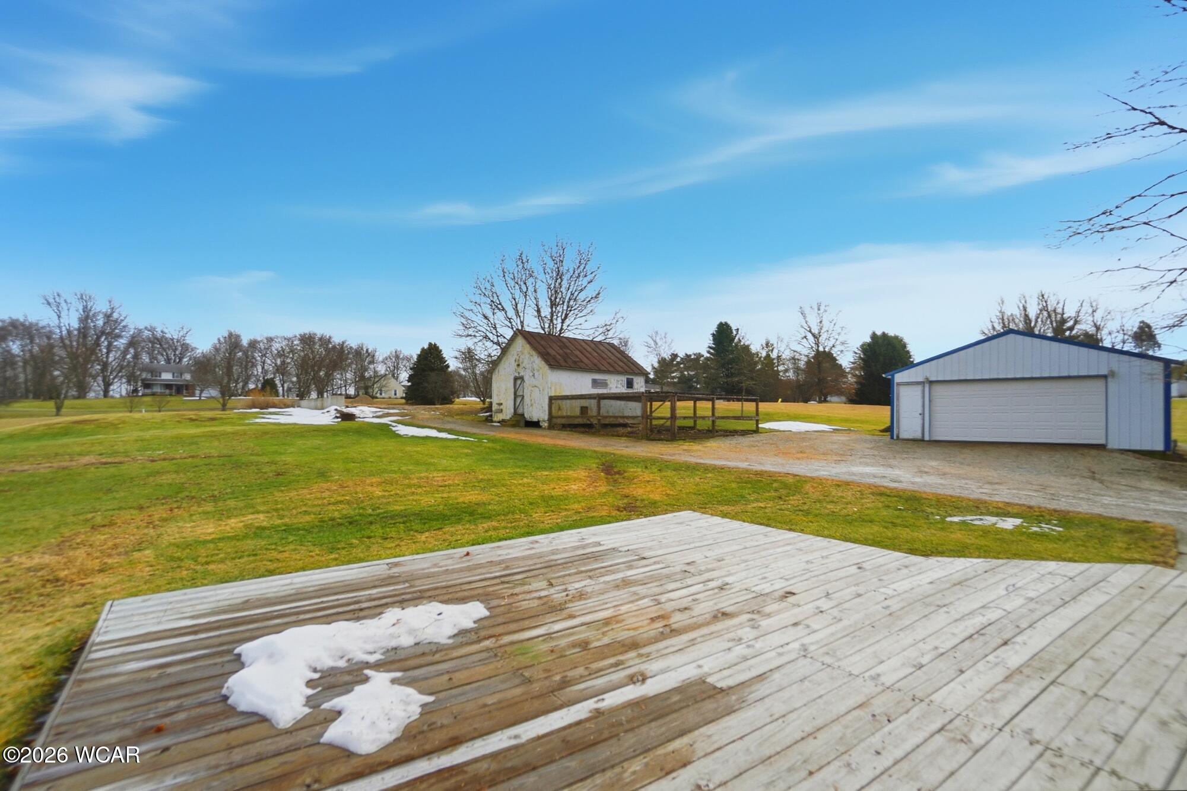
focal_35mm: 15
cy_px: 396
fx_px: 495
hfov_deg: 100.4
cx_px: 594
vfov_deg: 77.3
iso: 125
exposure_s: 1/4000
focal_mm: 10
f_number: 5.6
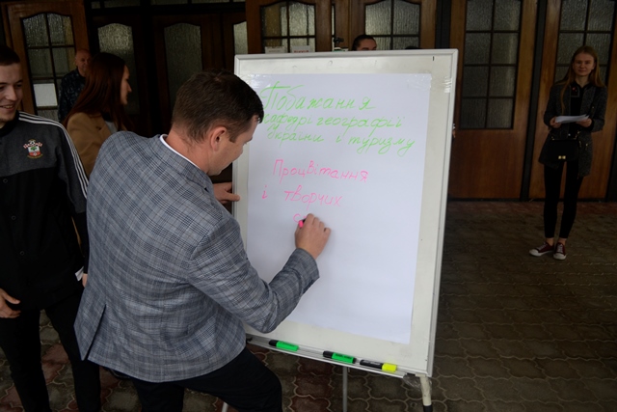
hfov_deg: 67.4
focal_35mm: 27
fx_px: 463
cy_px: 206
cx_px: 308
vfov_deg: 48.0
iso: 400
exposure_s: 1/40
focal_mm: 18
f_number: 3.5
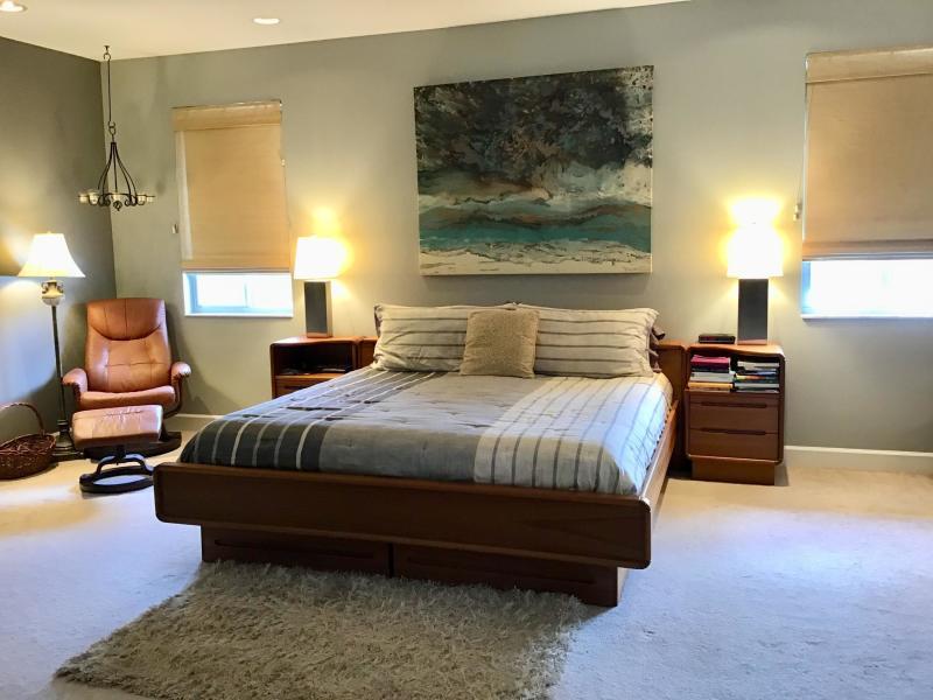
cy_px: 350
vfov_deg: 45.4
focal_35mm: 31
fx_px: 836
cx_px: 466
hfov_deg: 58.4
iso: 100
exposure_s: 1/30
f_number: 2.4
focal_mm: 3.3
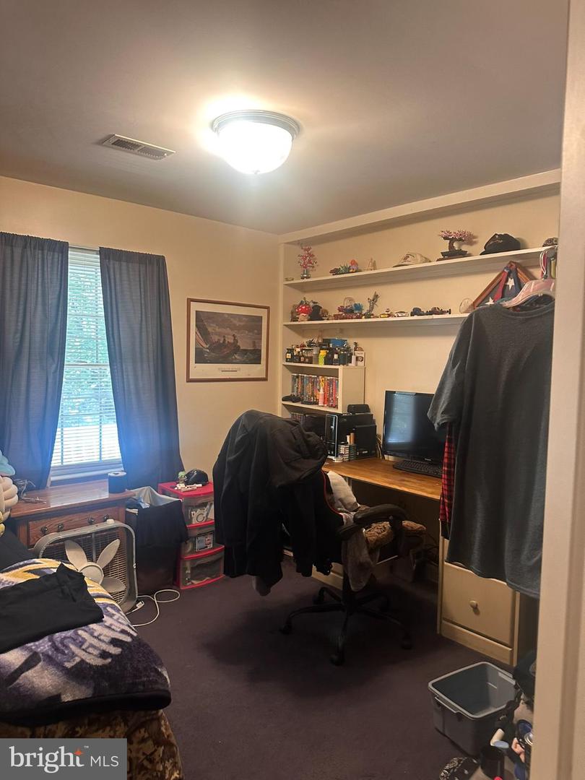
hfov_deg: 56.8
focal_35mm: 24
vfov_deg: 71.6
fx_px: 541
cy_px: 390
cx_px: 292
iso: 250
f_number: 1.78
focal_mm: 6.86
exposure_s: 1/60
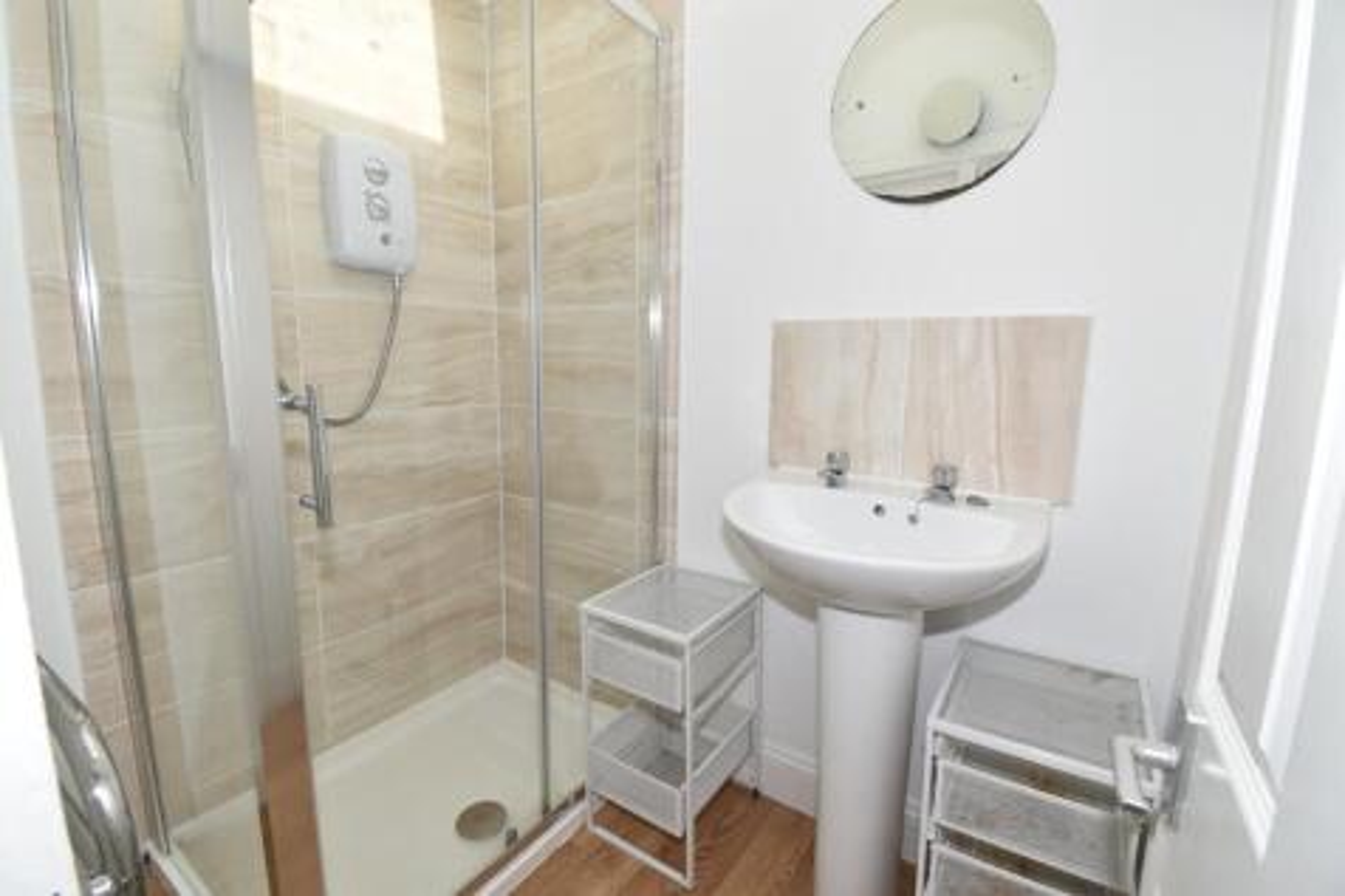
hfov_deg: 100.4
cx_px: 672
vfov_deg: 77.3
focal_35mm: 15
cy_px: 448
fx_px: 560
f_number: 9
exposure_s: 1/30
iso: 100
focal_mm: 10
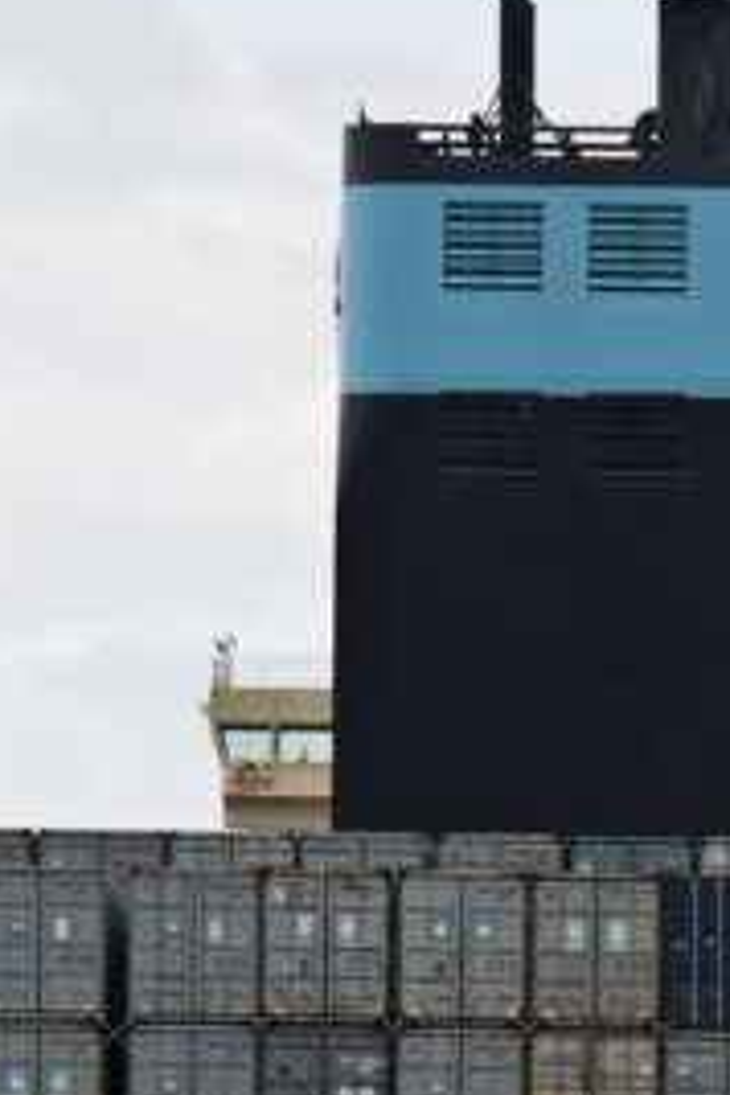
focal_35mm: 834
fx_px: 25366
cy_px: 1722
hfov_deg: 1.6
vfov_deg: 2.5
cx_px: 1040
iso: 100
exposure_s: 1/200
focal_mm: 165
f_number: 7.1
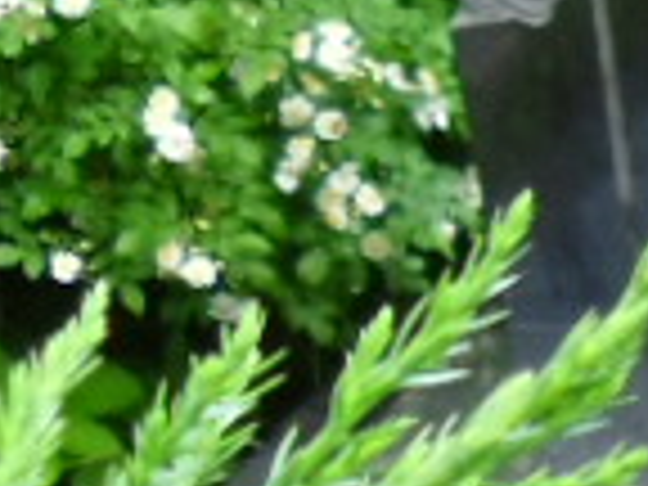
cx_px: 1503
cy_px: 909
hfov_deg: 8.3
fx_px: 4118
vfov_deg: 6.6
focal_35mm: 220
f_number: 3.3
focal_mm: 5.6
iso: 100
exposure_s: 1/79
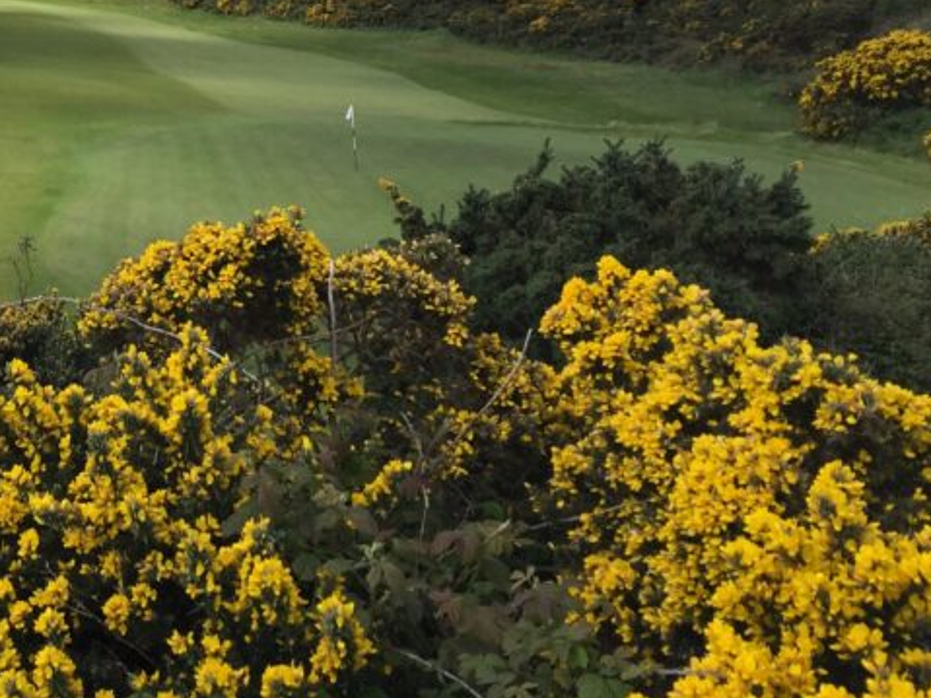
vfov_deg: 22.6
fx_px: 1667
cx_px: -35
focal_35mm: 62
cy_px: -16
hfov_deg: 28.9
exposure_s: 1/1582
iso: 32
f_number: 2.2
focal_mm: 4.2
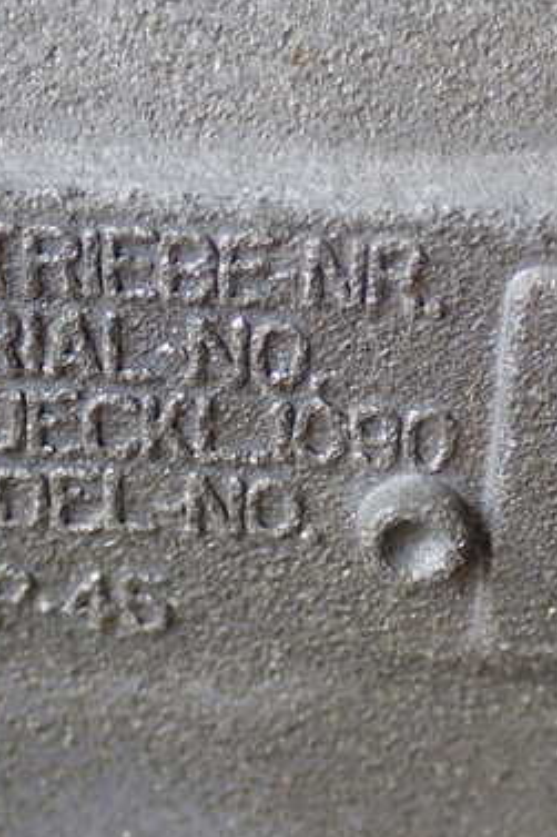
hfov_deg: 14.2
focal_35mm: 96
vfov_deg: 21.2
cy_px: 353
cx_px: 424
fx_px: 2230
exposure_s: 1/100
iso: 200
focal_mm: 10.35
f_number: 3.5
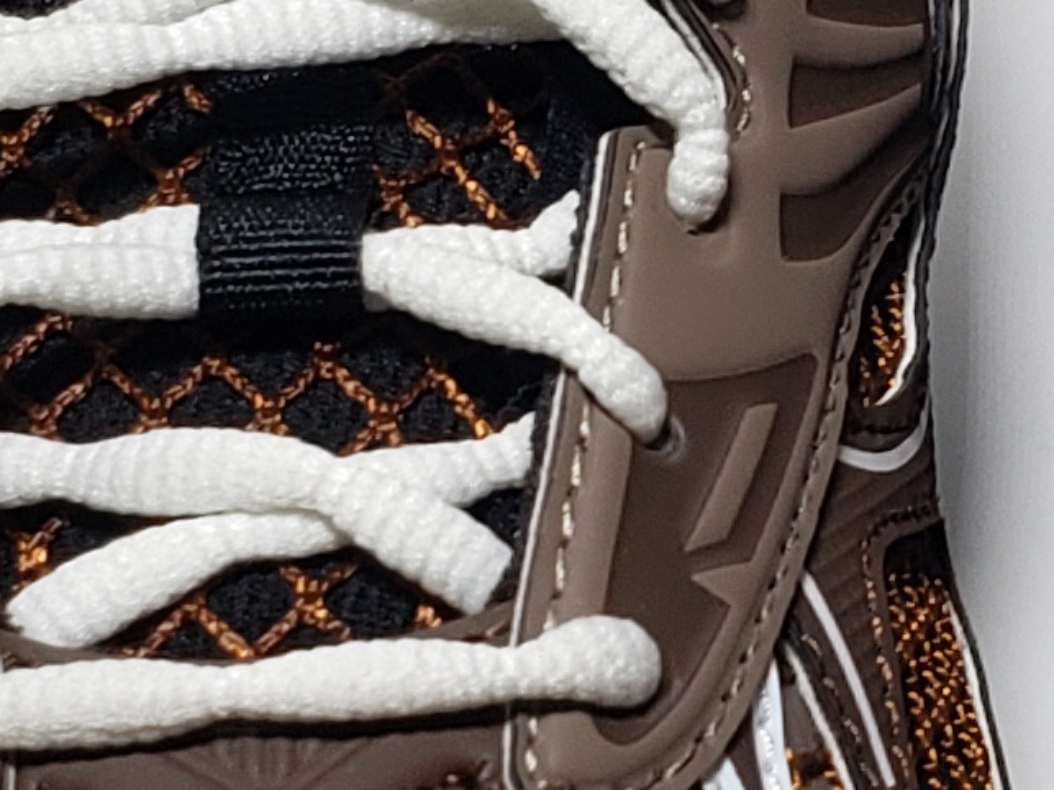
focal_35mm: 163
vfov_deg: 9.1
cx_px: 921
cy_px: 415
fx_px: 4962
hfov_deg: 12.0
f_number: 2.4
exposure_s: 1/210
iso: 50
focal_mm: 4.3
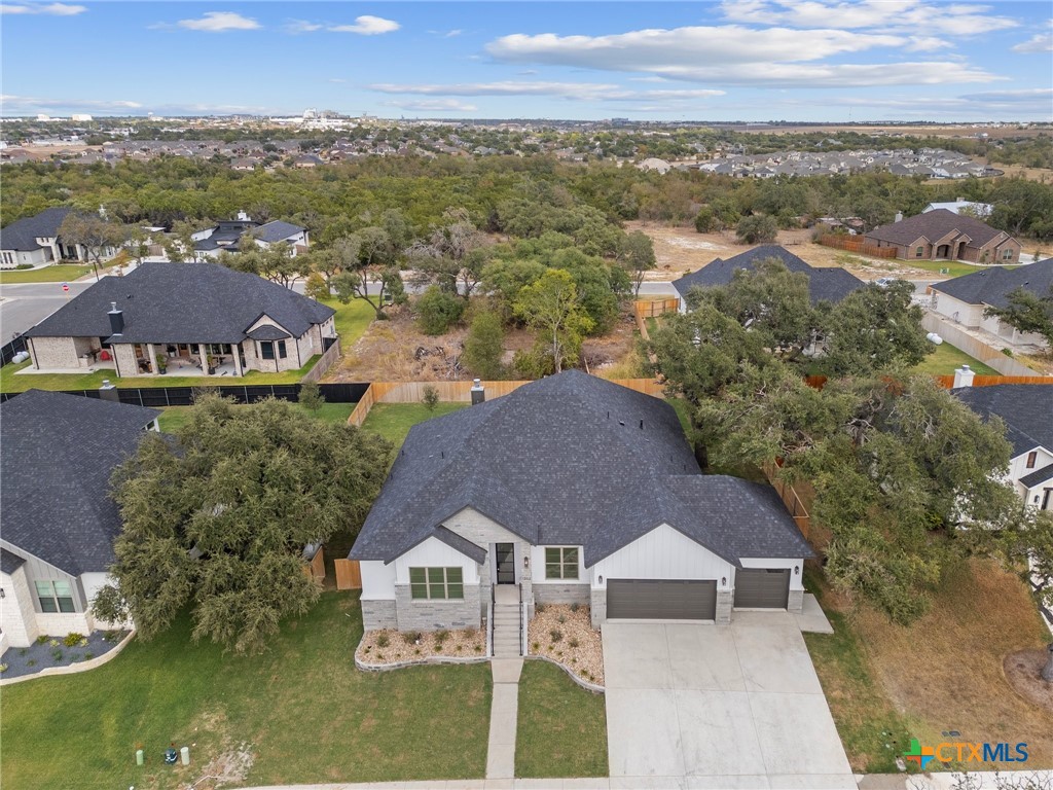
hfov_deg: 71.6
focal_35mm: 24
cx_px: 526
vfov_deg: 56.8
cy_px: 395
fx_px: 730
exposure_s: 1/125
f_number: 1.7
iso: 130
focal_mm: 6.72
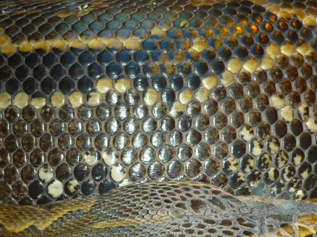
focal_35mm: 76
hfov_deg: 25.6
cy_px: 177
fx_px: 696
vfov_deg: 19.3
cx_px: 189
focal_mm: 6.8
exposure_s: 1/30
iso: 100
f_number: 3
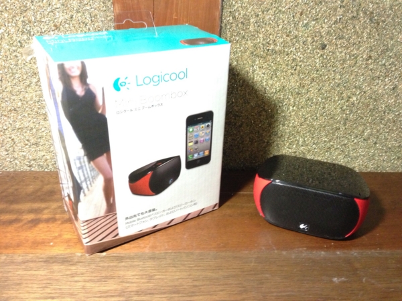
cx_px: 201
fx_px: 383
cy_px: 150
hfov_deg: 55.4
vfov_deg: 42.9
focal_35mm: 33
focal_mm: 4.13
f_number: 2.4
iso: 400
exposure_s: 1/15
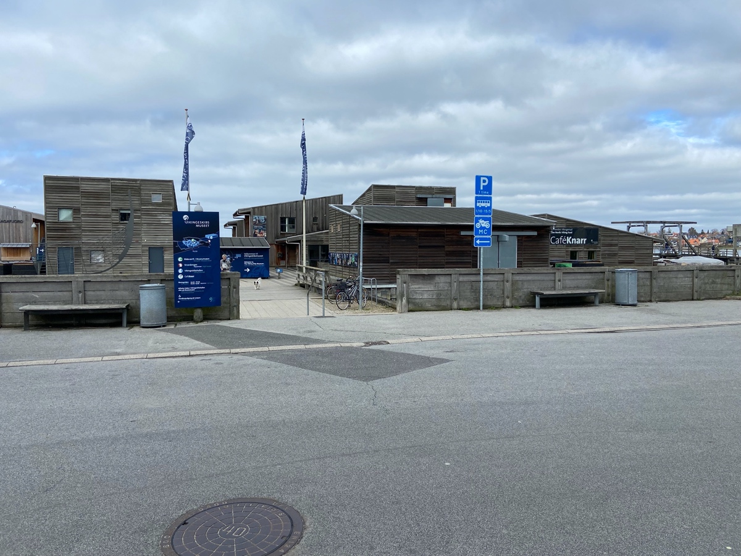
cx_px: 370
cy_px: 278
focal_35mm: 26
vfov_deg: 53.1
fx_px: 557
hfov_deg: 67.3
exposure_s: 1/2688
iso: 32
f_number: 1.8
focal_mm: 4.25
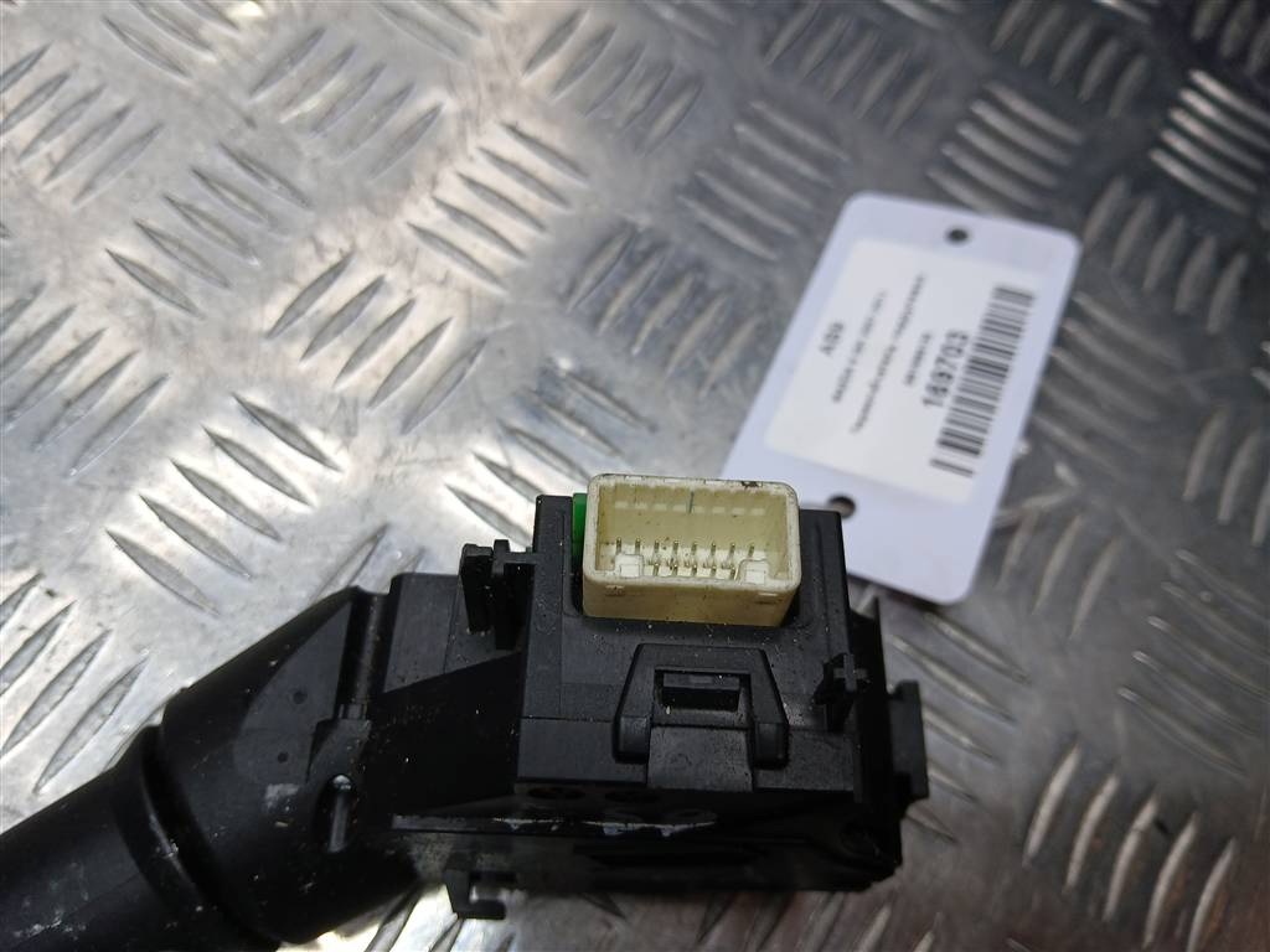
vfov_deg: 53.1
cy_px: 476
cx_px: 635
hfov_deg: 67.3
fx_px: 954
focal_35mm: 26
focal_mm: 3.98
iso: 25
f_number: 1.8
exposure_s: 1/100
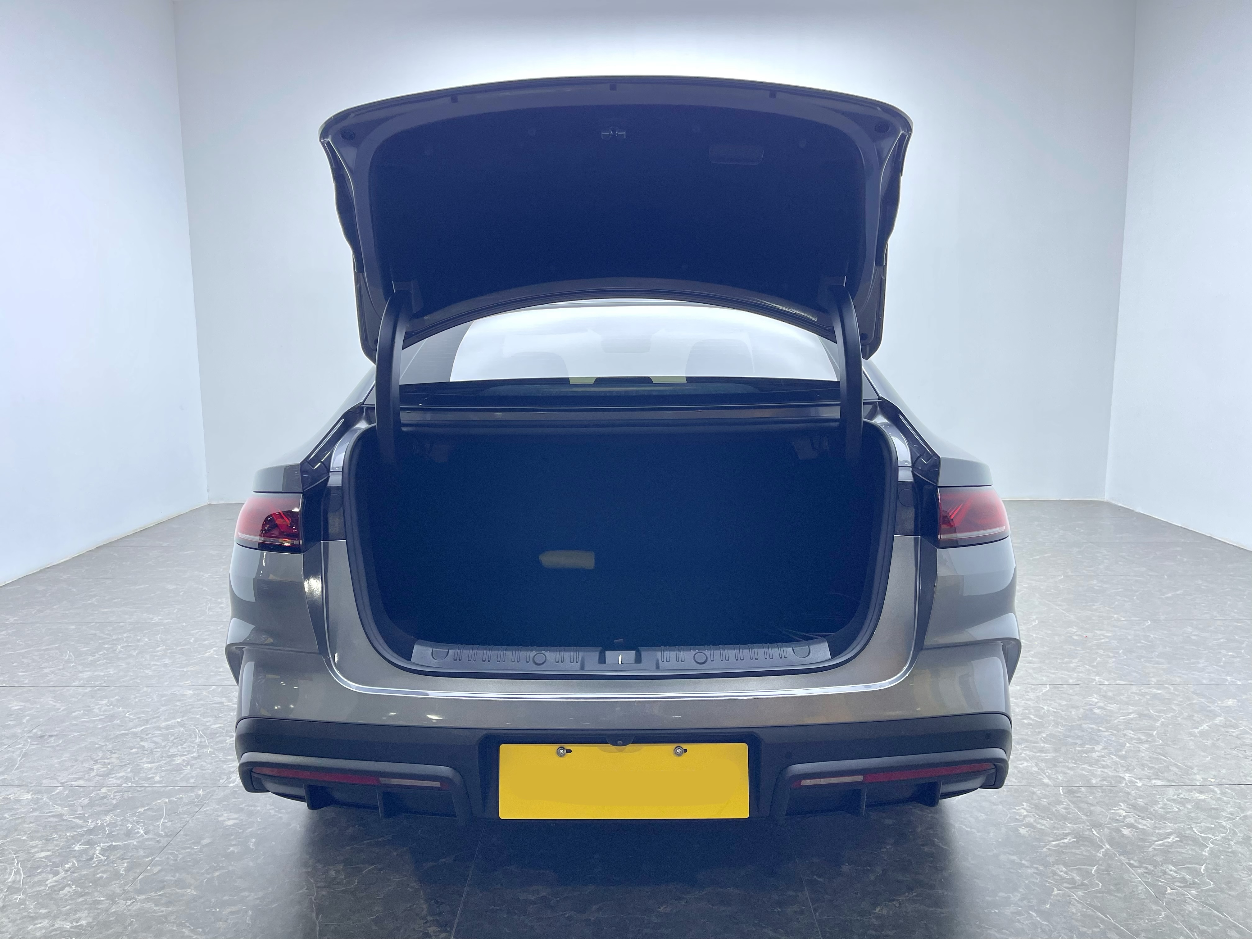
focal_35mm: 25
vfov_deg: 54.9
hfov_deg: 69.4
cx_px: 626
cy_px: 470
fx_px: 904
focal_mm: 5.1
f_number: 1.6
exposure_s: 1/100
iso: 100
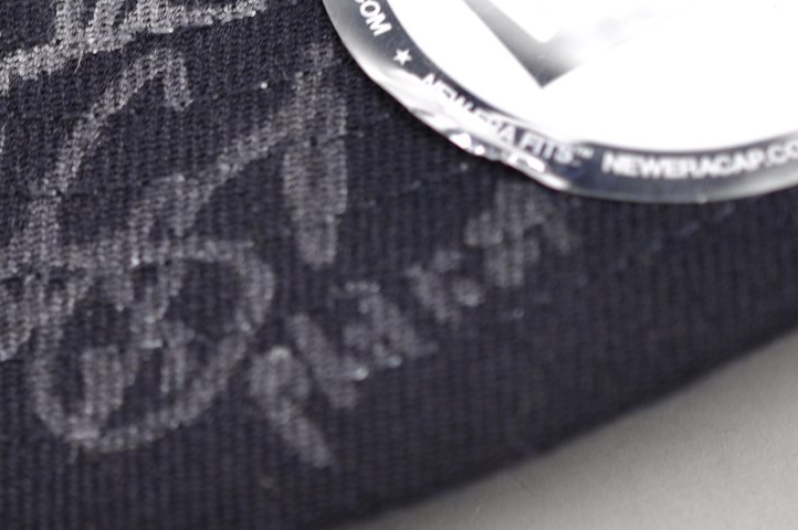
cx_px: -6
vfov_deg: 9.6
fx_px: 3145
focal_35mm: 142
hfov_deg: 14.2
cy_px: 120
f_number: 3.2
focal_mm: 40
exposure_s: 1/40
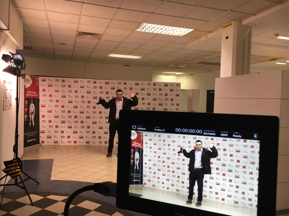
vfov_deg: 48.2
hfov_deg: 61.7
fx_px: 242
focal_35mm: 29
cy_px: 108
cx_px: 144
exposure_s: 1/33
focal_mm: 4.15
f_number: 2.2
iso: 40
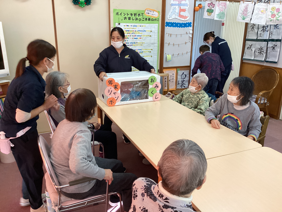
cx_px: 141
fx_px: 253
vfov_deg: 45.4
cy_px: 106
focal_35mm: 31
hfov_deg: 58.4
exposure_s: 1/60
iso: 160
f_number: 2.4
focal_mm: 3.3
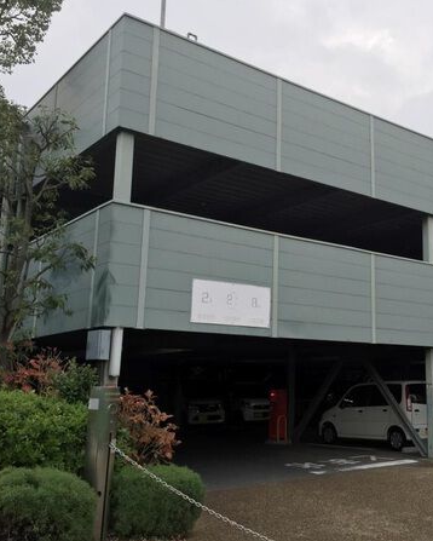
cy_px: 270
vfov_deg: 47.9
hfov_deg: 38.3
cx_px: 318
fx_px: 608
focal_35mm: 38
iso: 32
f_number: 2.2
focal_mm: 4.15
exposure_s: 1/192
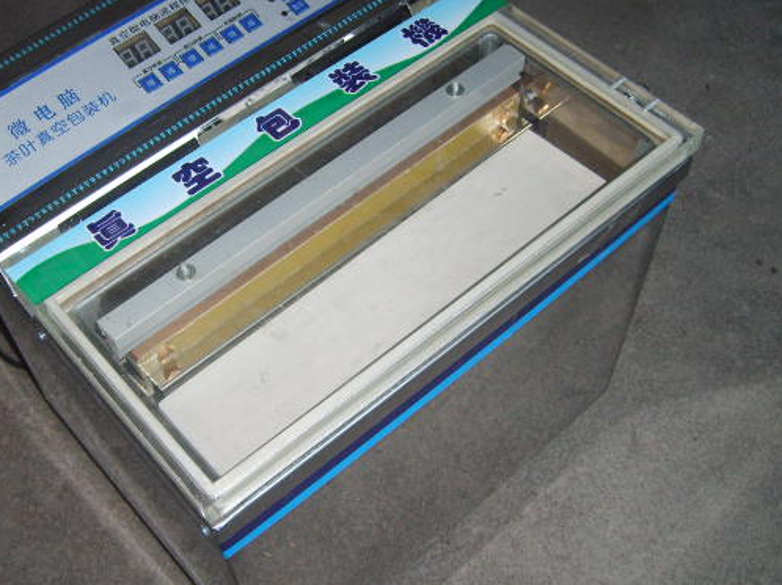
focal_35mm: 45
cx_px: 297
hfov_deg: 41.8
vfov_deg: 32.2
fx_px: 1016
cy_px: 300
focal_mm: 5.8
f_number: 2.8
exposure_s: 1/30
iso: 100
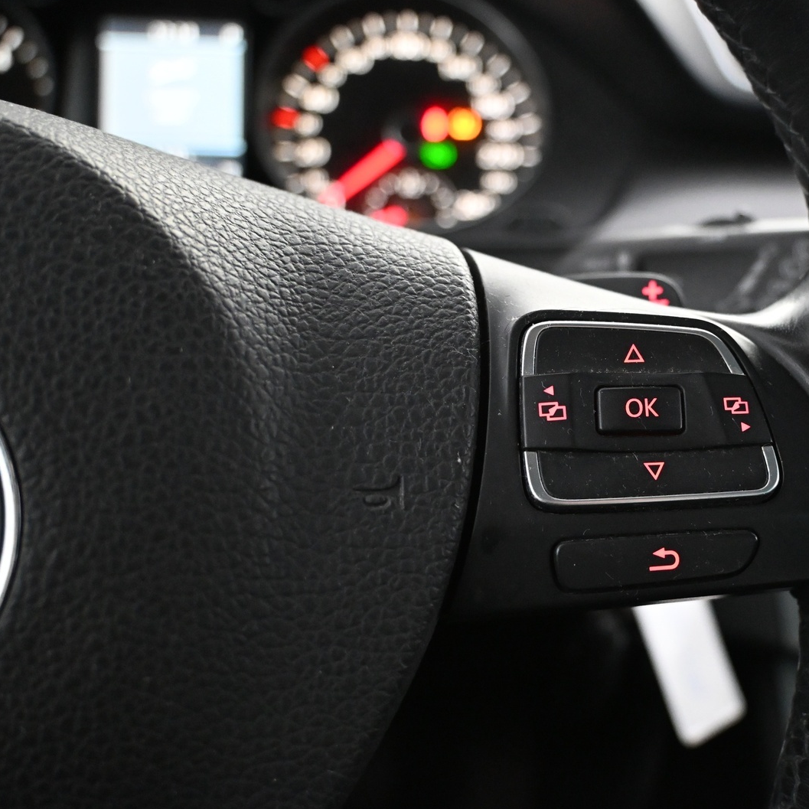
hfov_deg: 38.3
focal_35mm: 43
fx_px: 1137
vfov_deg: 39.2
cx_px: 592
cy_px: 411
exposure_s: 1/40
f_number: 4
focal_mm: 22
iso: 5000
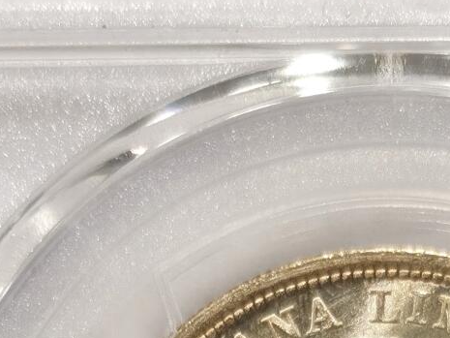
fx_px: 2718
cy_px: 797
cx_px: 385
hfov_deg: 9.4
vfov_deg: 6.8
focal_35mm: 209
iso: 80
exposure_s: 1/100
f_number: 16
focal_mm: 5.56
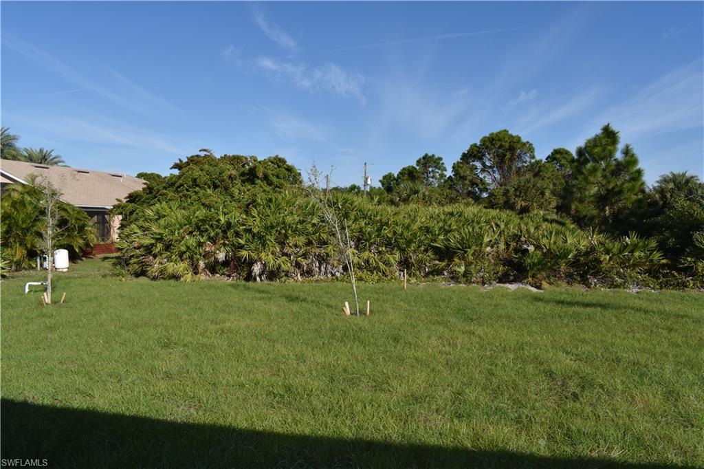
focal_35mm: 27
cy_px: 234
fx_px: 528
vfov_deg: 47.9
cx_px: 352
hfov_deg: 67.4
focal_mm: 18
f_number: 11
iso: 100
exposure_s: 1/200
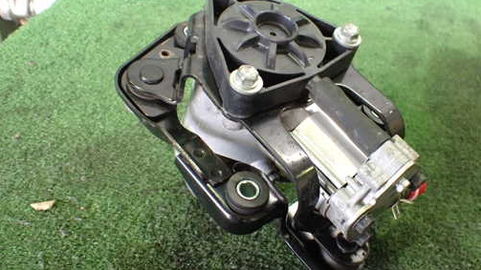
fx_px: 497
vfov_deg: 30.4
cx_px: 280
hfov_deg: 51.4
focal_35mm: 39
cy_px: 136
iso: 800
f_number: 2.3
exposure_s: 1/50
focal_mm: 5.4
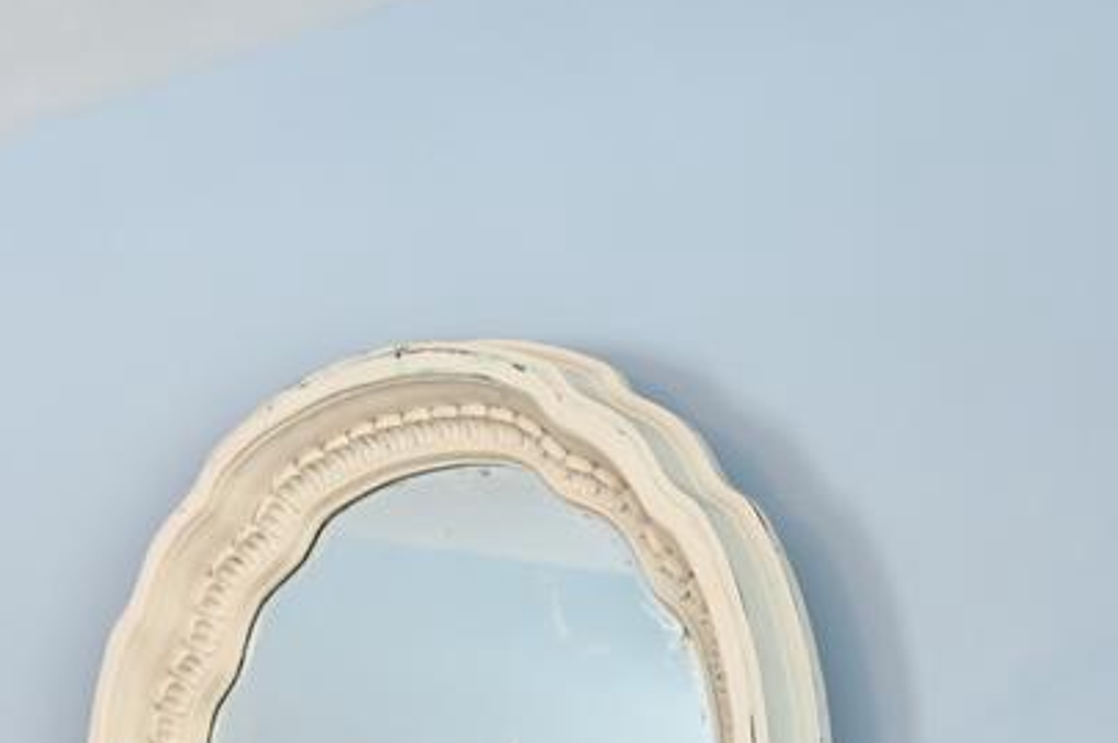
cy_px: 1204
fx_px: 2512
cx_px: 743
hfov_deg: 25.0
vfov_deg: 15.2
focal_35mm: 81
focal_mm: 16
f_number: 2.8
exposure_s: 1/125
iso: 400
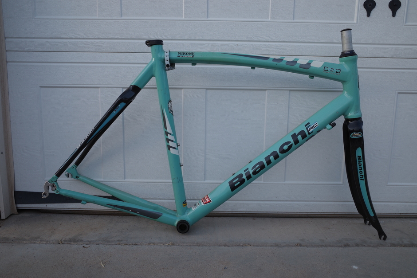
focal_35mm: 28
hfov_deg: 65.5
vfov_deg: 46.4
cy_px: 139
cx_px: 208
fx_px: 324
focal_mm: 18.3
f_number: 2.8
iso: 100
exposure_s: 1/60
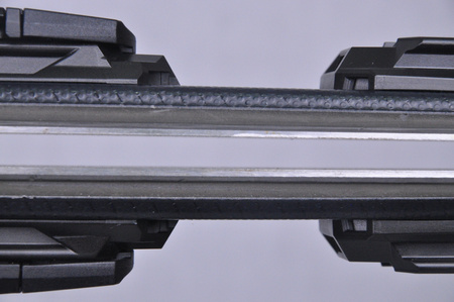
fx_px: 1984
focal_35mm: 158
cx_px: 227
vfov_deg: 8.7
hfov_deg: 13.1
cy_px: 151
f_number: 9.5
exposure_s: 1/125
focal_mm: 105
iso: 3200
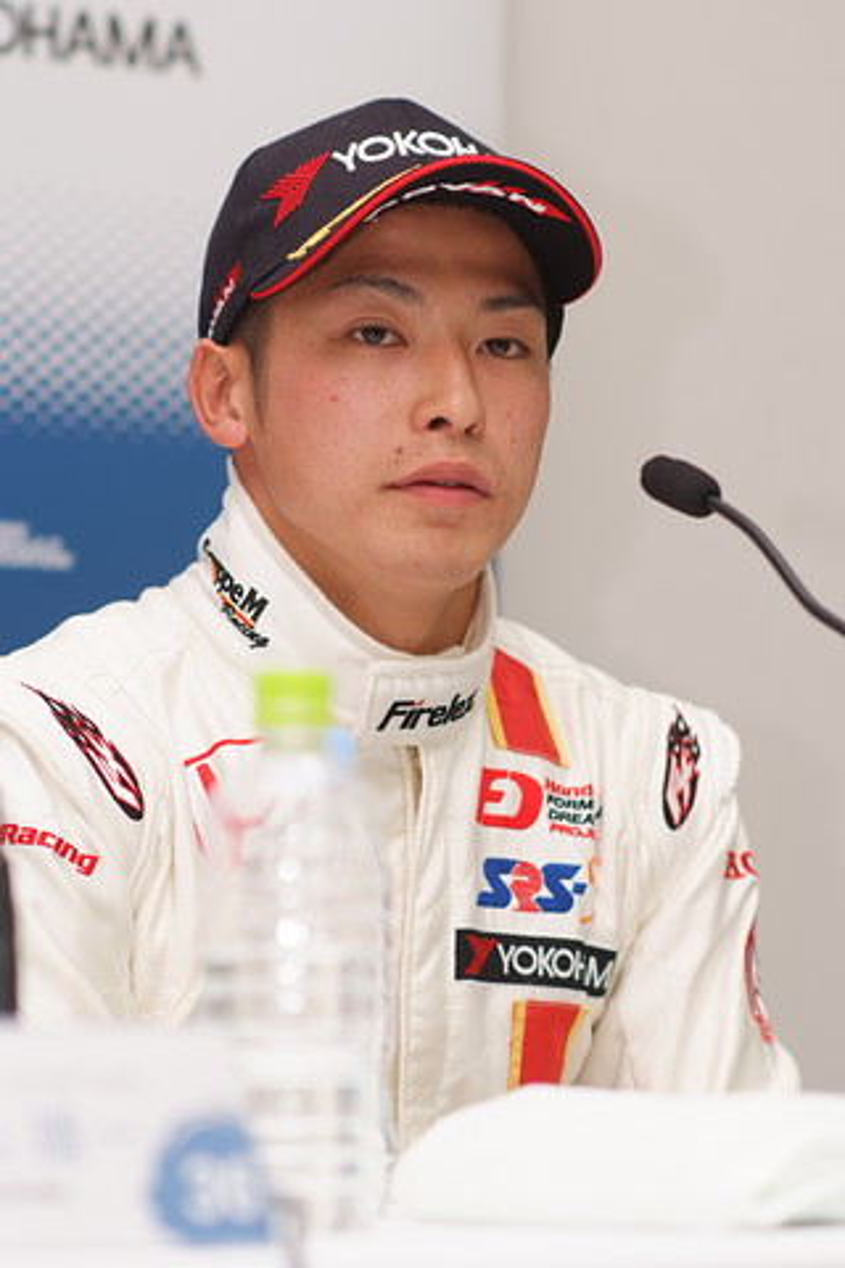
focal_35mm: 158
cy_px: 634
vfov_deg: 13.0
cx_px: 422
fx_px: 5562
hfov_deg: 8.7
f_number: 2.8
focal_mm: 105
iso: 200
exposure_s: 1/125
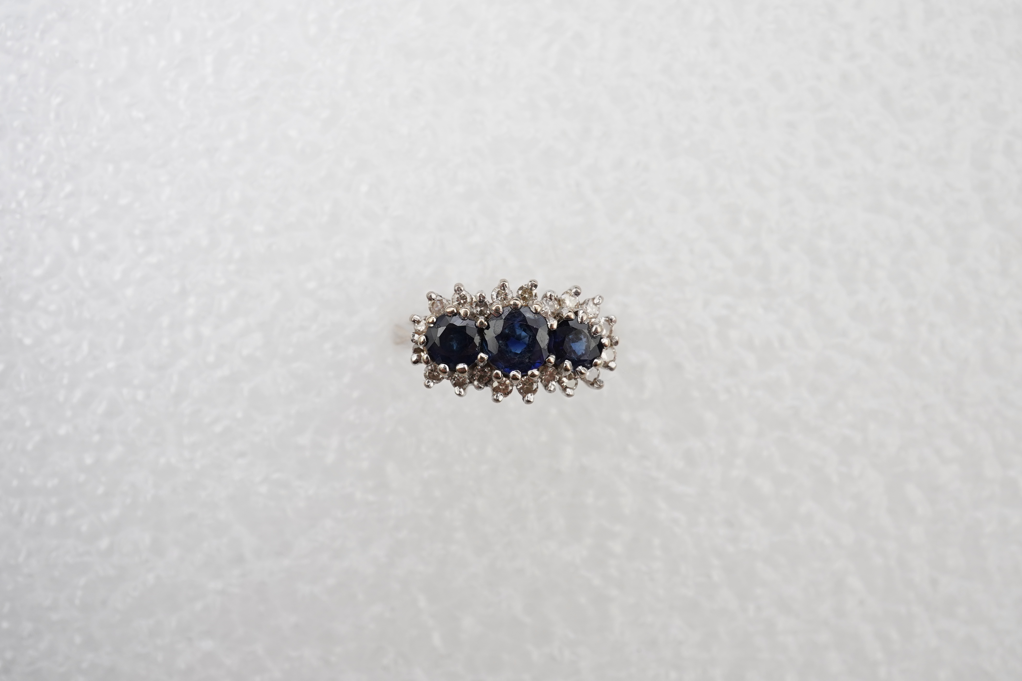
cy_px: 340
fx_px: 1277
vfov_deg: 29.9
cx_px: 511
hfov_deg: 43.6
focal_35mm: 45
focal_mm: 30
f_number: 16
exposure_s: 1/125
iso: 640
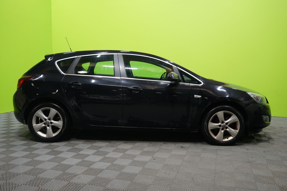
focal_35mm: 31
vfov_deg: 42.3
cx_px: 144
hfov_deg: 60.3
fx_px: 247
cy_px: 96
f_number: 5.6
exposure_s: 1/25
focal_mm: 31
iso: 1250
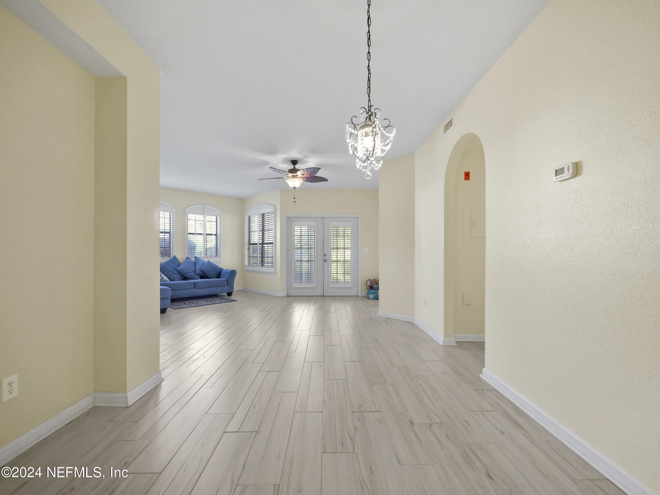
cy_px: 248
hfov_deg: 102.1
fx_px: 267
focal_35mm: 14
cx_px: 330
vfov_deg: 85.7
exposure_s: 1/13
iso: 400
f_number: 4
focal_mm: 7
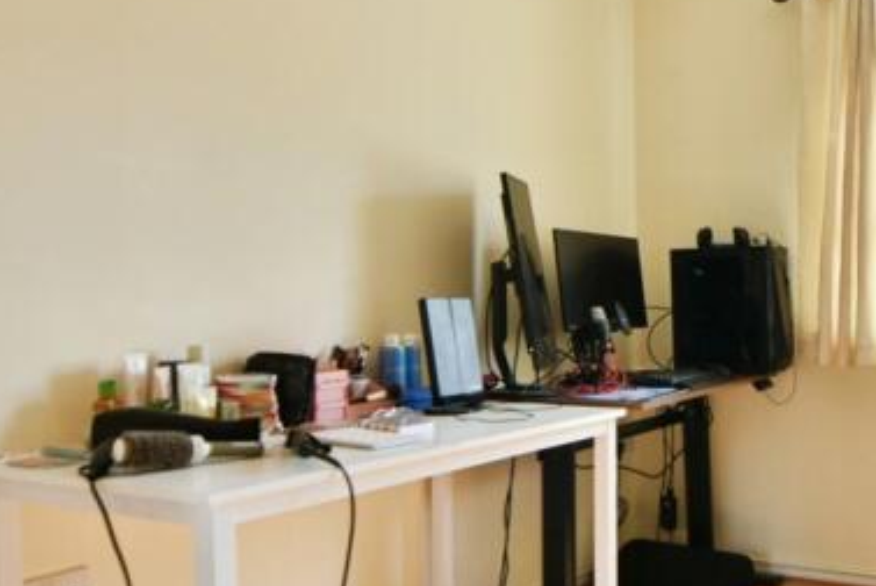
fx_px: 925
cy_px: 351
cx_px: 692
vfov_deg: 35.0
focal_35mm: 38
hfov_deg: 48.0
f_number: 10
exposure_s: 1/60
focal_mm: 14
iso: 500
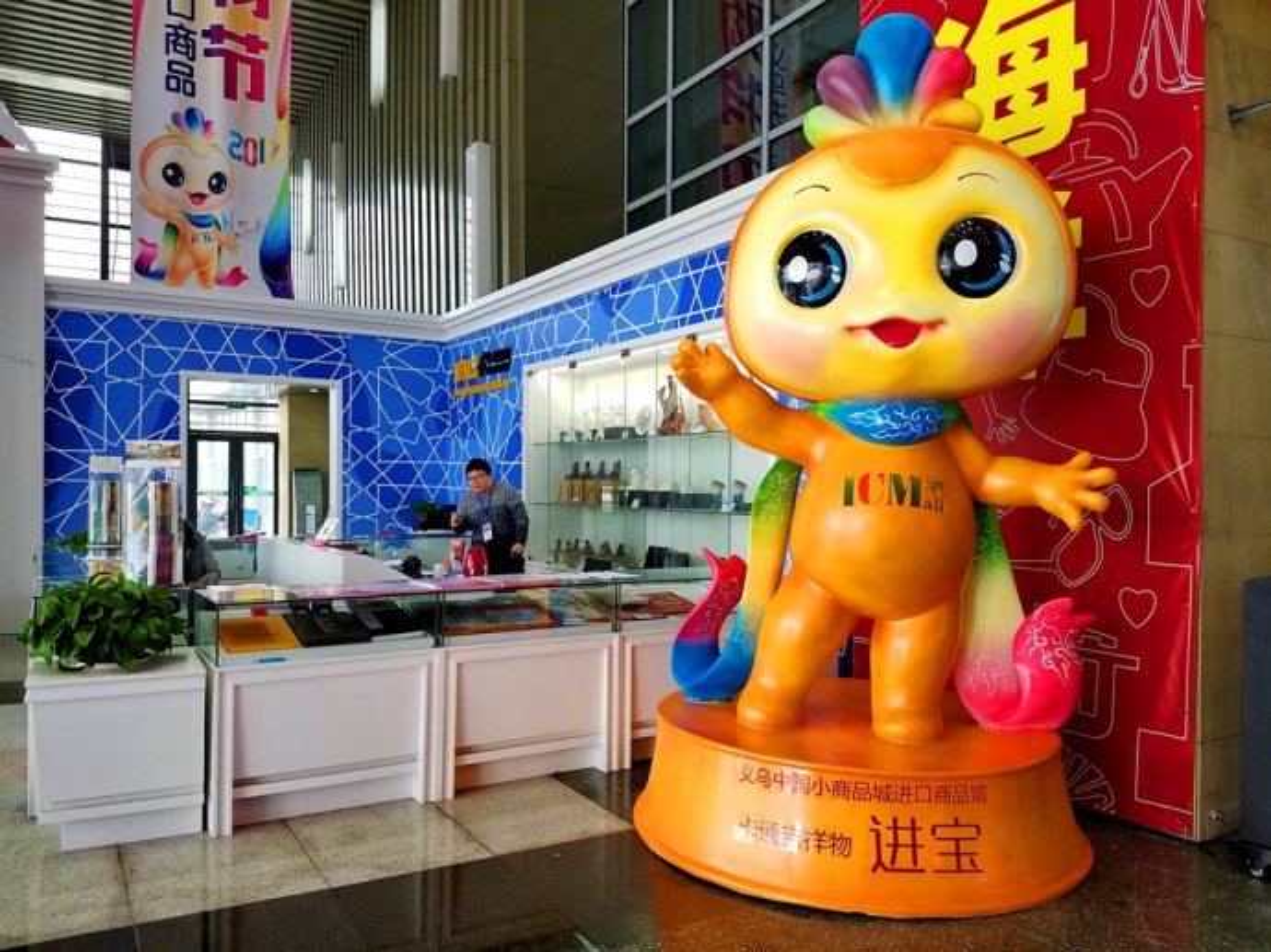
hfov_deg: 67.3
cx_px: 636
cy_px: 476
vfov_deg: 53.0
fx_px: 954
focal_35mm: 26
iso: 80
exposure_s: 1/100
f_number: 1.7
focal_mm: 4.2
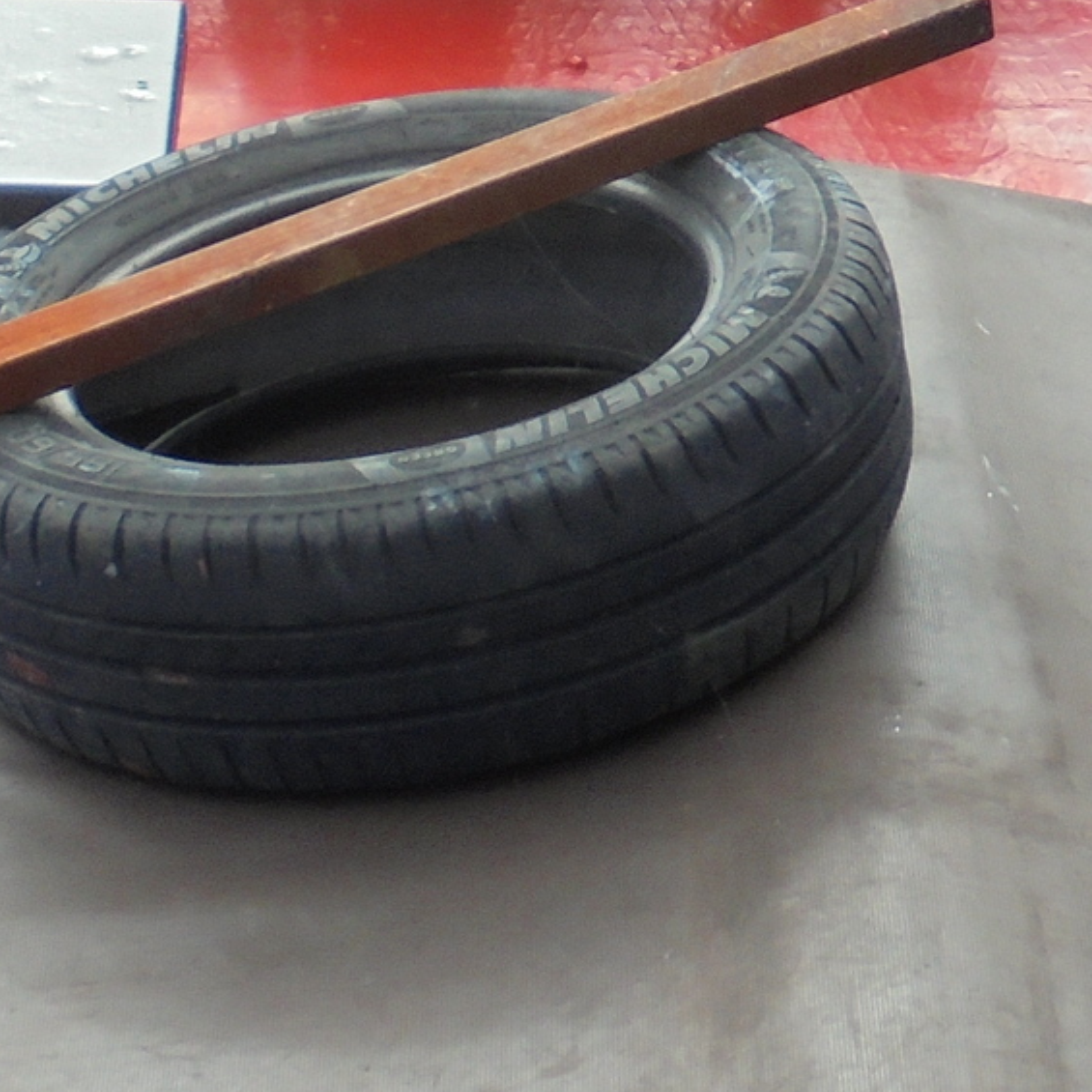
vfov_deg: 13.0
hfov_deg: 13.1
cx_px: 632
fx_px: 4747
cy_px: 26
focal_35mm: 133
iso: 100
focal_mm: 6.1
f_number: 4
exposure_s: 1/250
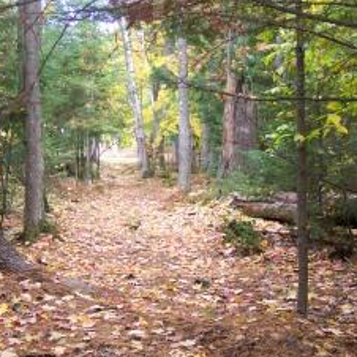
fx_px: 747
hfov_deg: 26.8
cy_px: 135
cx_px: 134
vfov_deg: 26.8
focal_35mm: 64
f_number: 2.8
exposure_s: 1/60
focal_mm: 8
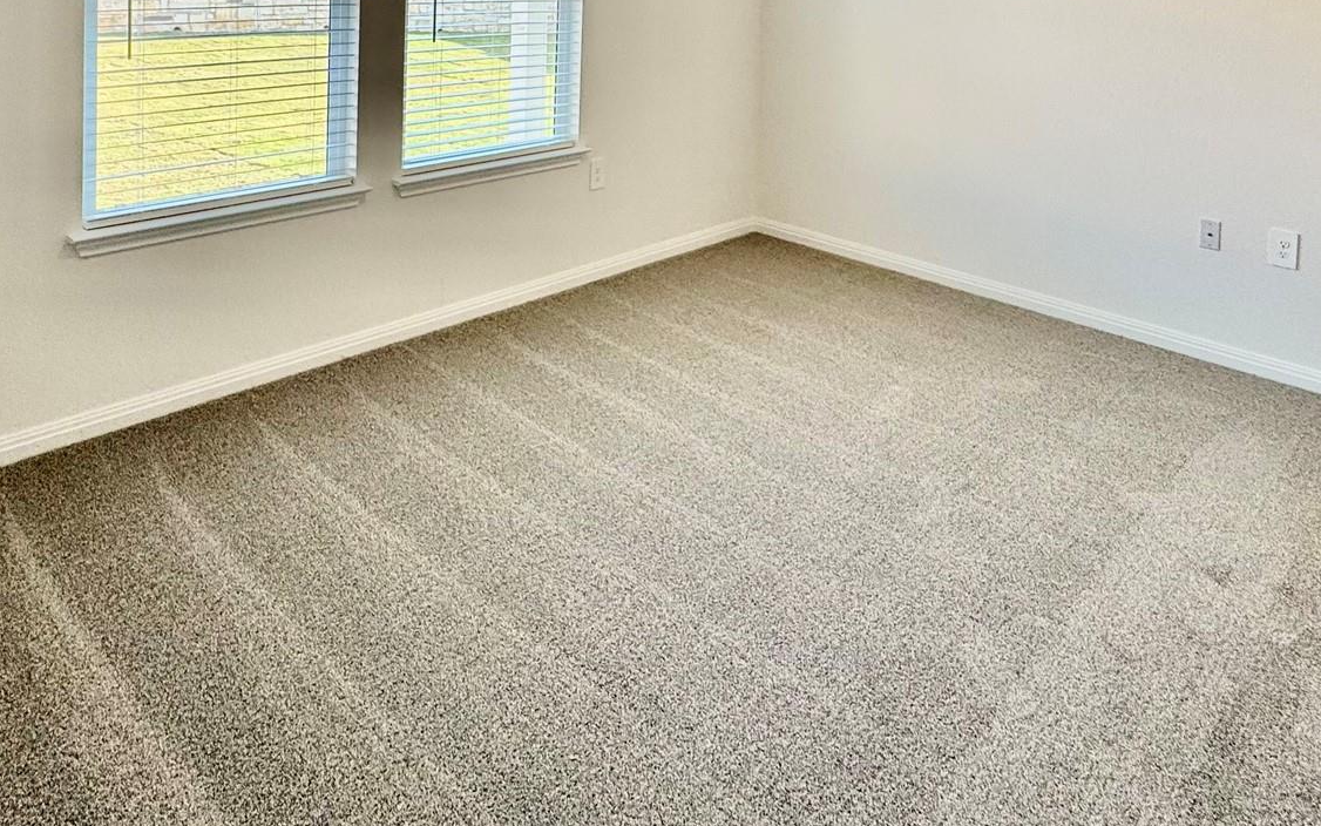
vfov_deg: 40.0
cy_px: -13
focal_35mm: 27
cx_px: 655
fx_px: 972
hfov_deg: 68.4
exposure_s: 1/120
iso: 50
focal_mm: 2.22
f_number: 2.2
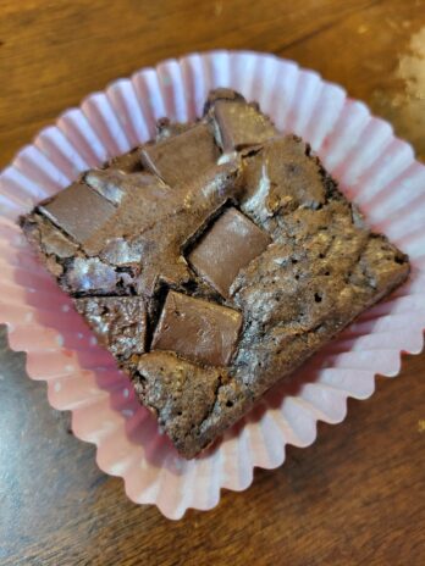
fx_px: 426
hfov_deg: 53.1
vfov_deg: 67.3
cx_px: 212
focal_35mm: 26
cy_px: 283
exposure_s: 1/40
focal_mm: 5.4
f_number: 1.8
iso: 400
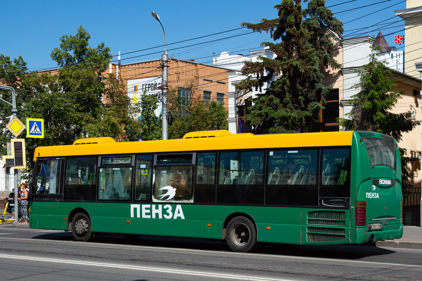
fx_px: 539
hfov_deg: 42.8
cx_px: 213
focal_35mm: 46
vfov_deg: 29.2
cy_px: 138
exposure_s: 1/1000
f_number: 7.1
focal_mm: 30
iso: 100
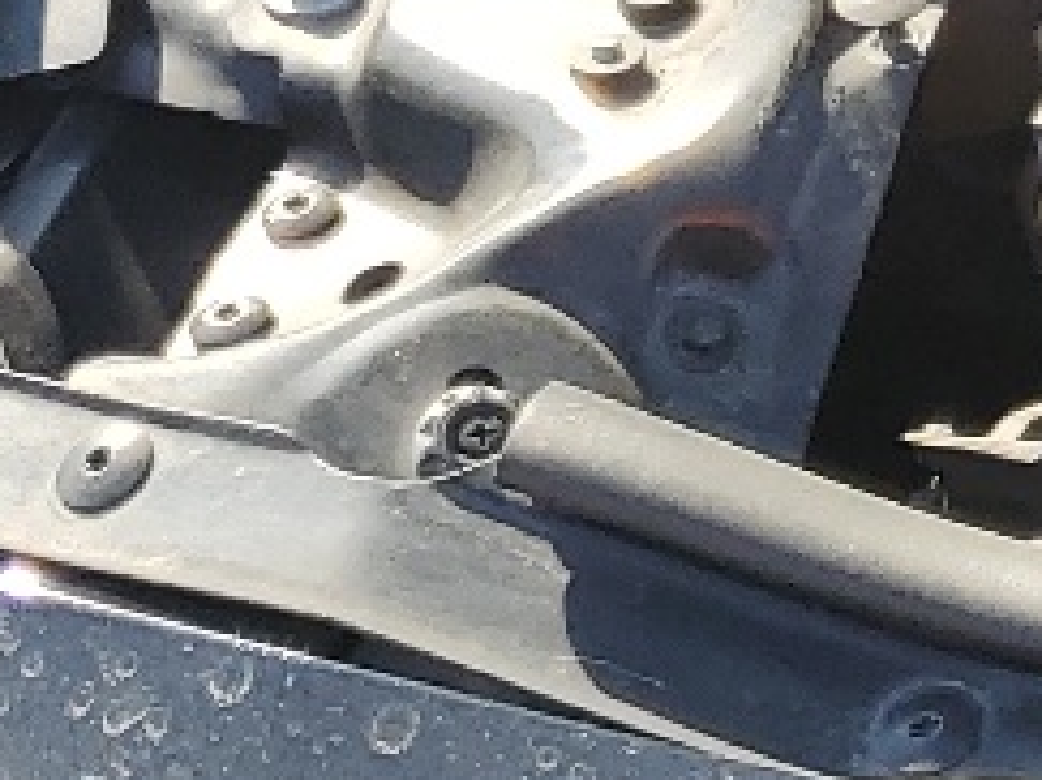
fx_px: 5145
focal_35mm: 171
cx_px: 2882
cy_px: -13
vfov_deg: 8.6
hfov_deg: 9.6
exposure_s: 1/909
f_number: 1.5
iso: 50
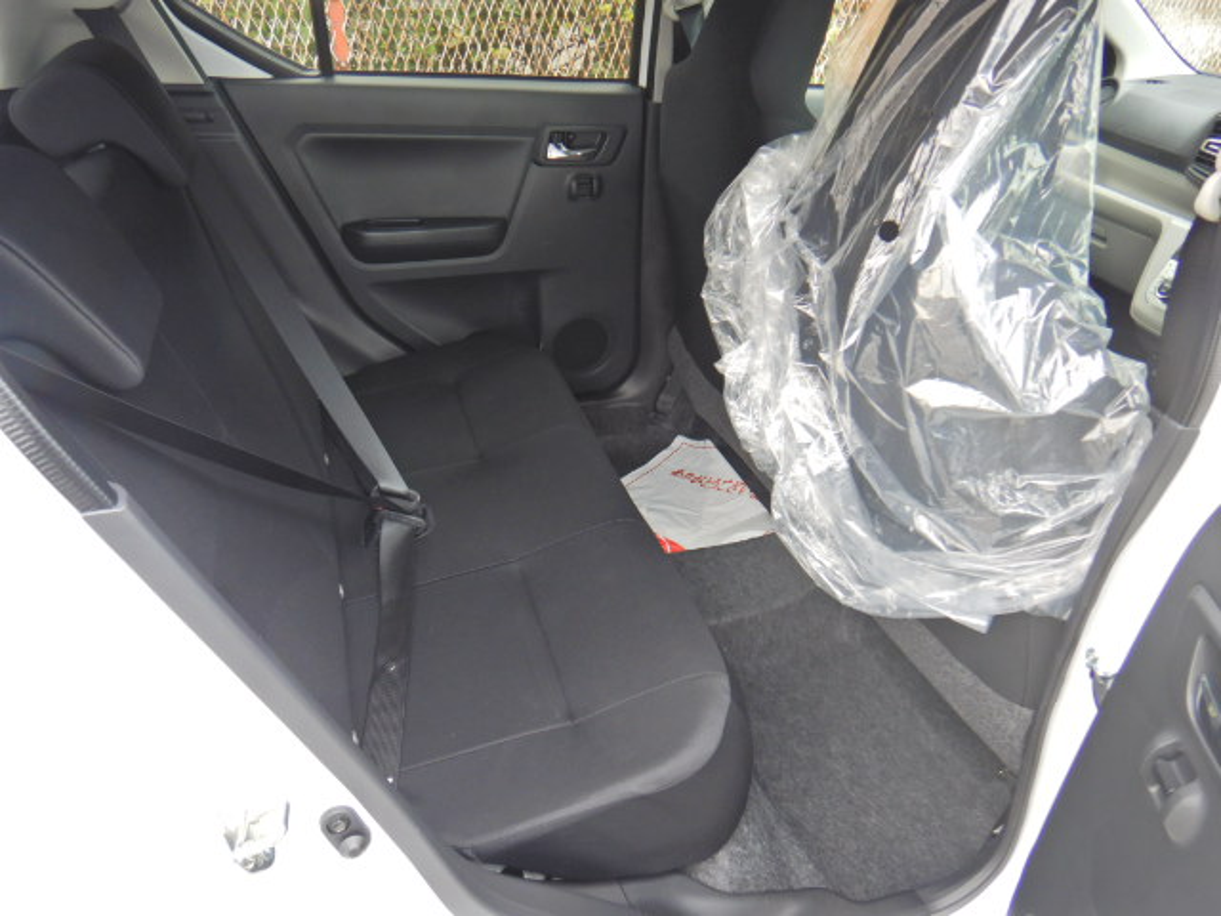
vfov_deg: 56.8
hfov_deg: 71.6
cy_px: 458
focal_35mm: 24
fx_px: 847
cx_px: 610
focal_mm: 4.3
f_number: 2.8
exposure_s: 1/40
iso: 125
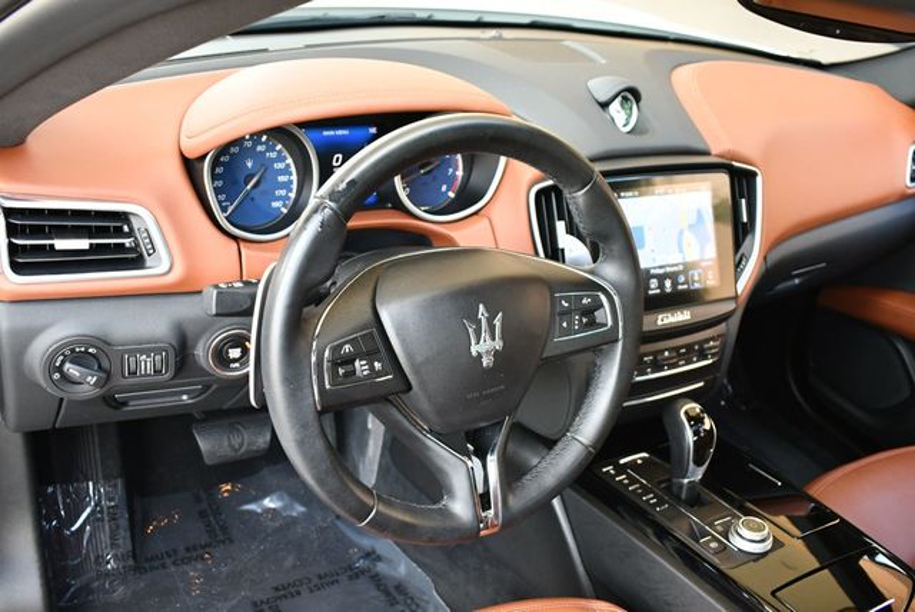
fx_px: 916
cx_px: 458
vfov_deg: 36.9
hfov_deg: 53.1
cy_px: 306
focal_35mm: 36
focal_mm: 18
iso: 800
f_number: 3.5
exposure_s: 1/160
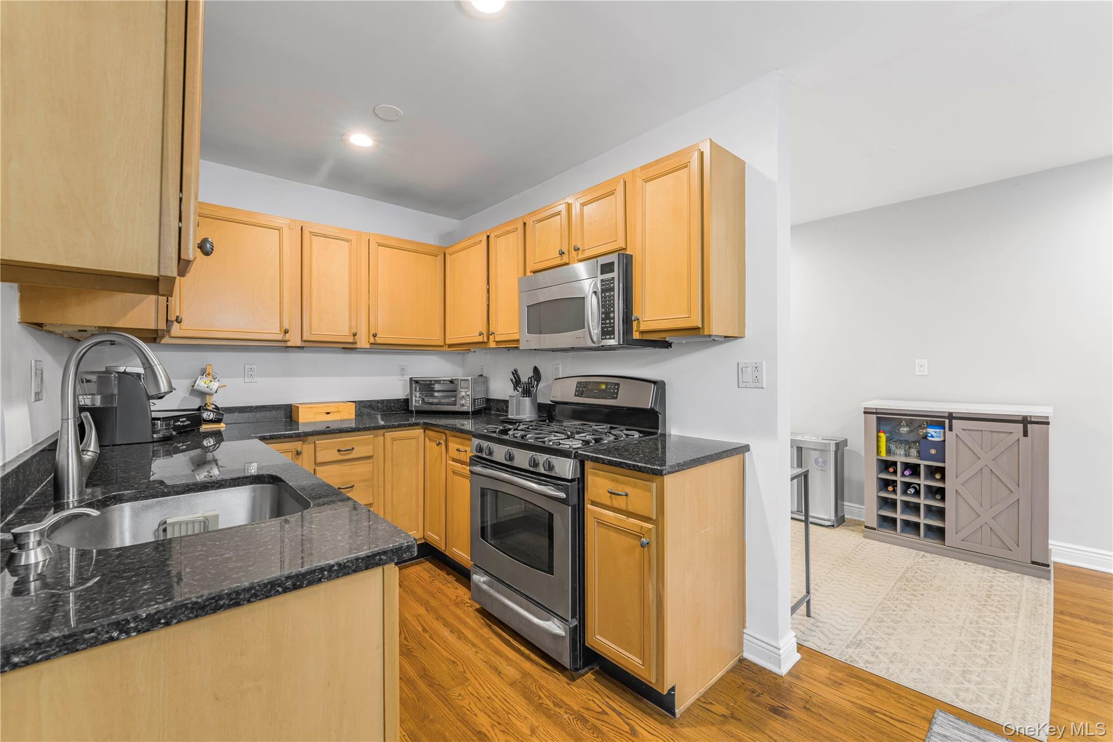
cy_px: 371
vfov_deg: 81.2
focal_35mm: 14
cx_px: 556
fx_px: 433
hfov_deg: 104.3
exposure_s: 1/2
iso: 250
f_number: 9
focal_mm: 14
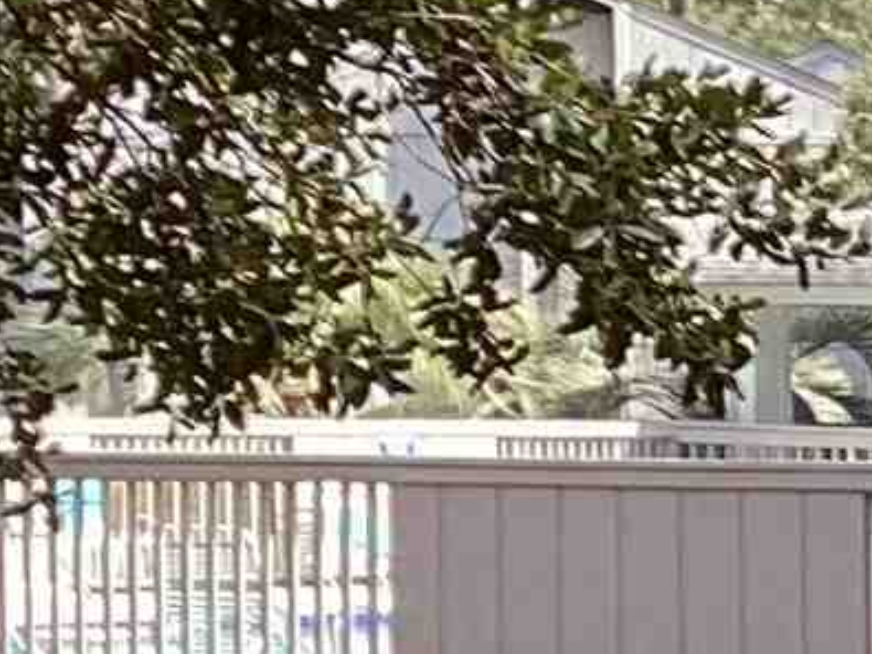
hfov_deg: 7.1
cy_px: 711
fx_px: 6069
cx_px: 2843
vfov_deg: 6.1
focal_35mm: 241
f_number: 2.4
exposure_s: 1/120
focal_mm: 3.3
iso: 25
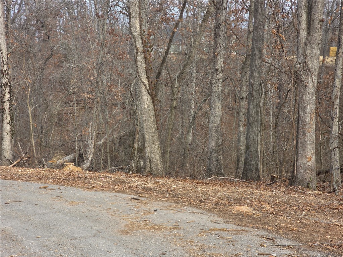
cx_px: 172
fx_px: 684
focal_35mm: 69
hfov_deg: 28.2
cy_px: 128
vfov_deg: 21.3
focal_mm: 7.9
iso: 50
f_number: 2.4
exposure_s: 1/516
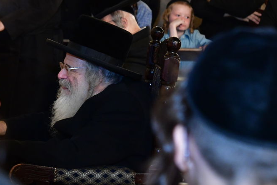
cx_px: 33
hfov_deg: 14.5
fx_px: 1077
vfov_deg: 9.8
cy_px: 35
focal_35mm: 140
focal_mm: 66
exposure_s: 1/100
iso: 6400
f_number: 5.6
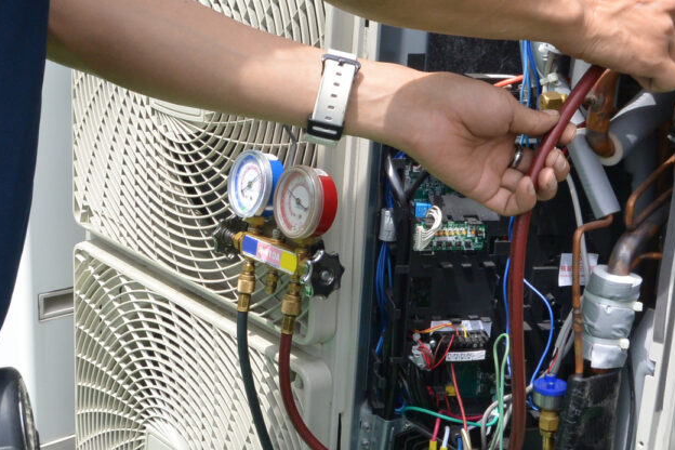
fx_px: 975
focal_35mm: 52
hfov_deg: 38.1
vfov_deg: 25.9
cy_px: 183
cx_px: 281
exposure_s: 1/125
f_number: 9
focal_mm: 10
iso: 125
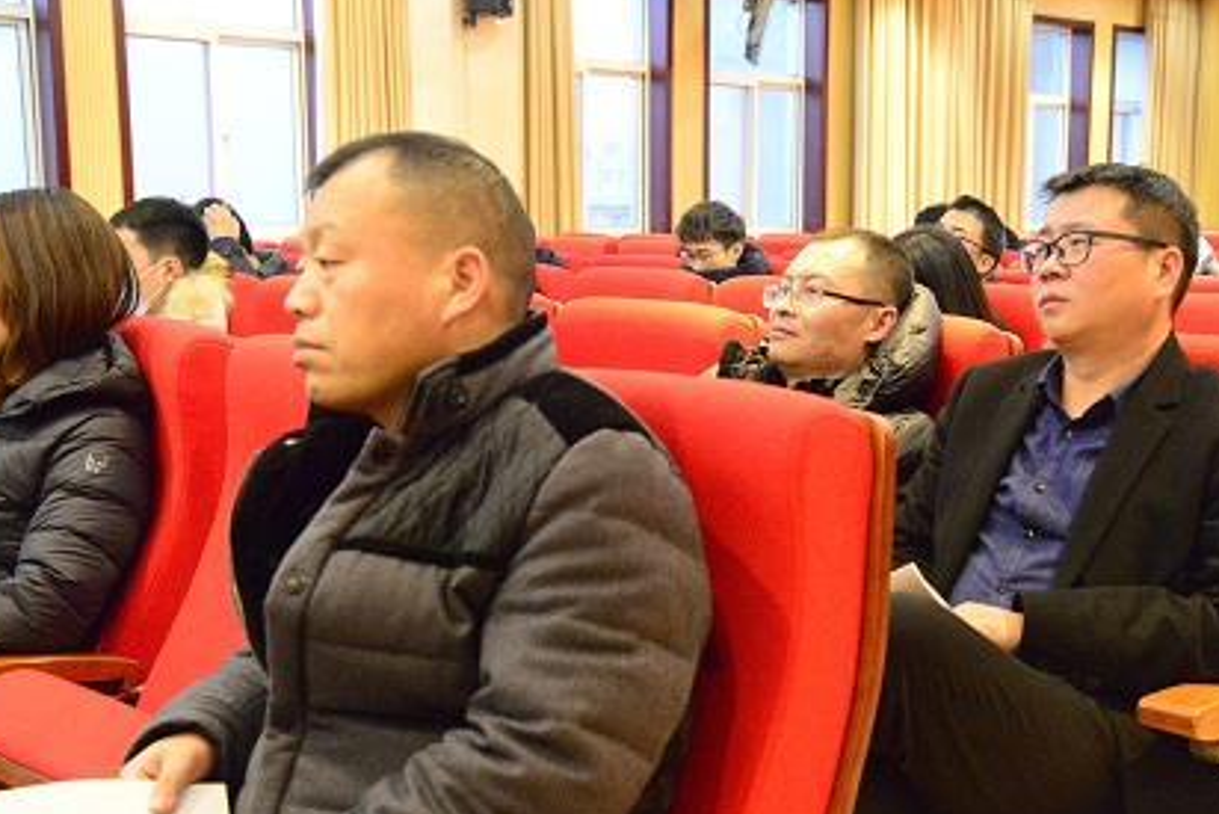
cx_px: 752
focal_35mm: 51
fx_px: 1727
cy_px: 474
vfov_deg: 26.5
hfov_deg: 38.7
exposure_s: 1/100
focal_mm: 35
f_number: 5
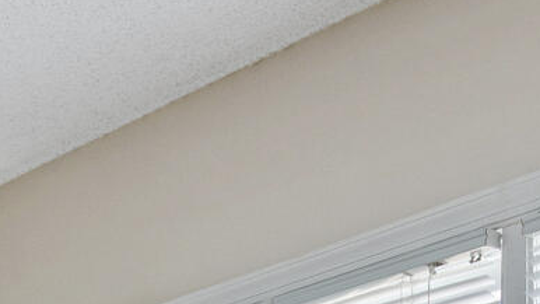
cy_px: 822
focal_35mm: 122
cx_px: -18
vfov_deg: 8.7
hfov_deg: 17.1
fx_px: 1747
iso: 100
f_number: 8
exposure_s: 1/6
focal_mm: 10
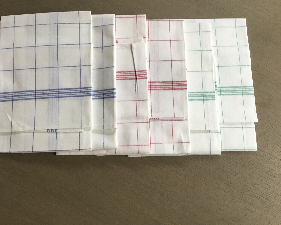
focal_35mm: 33
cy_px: 113
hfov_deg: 54.2
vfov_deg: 44.5
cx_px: 131
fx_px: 274
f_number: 2.4
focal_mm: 3.3
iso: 64
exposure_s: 1/33
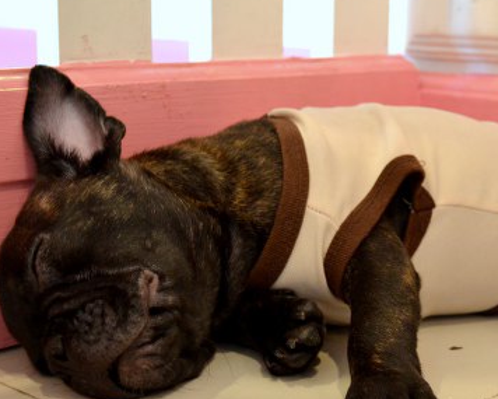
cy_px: 237
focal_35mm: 76
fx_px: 1120
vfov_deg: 20.2
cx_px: 369
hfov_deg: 24.8
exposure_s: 1/15
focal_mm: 32
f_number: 4.8
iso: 1250
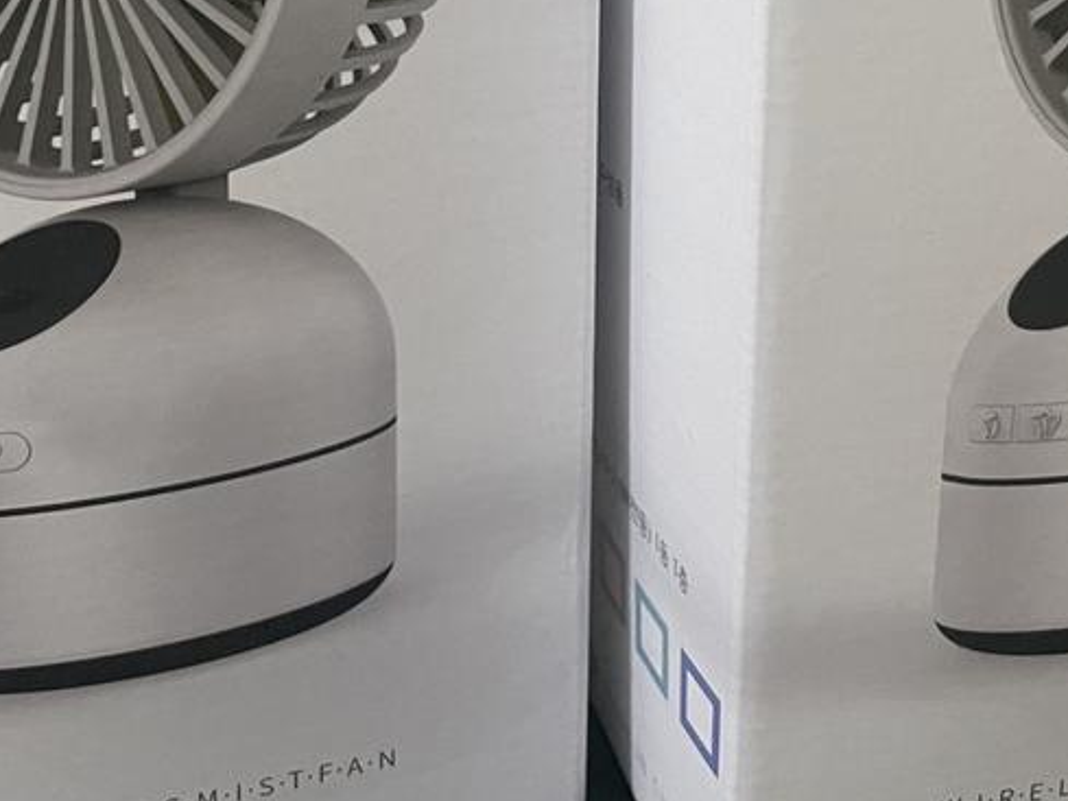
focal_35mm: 68
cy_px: -50
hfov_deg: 28.6
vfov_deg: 20.7
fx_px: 2099
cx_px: 542
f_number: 1.6
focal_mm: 4.2
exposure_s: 1/60
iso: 400
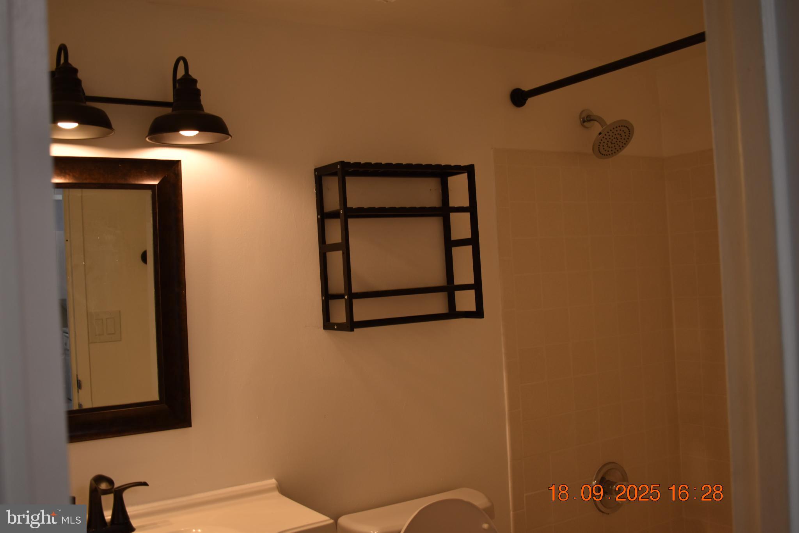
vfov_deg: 36.9
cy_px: 266
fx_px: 799
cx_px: 400
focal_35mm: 36
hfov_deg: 53.1
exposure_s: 1/40
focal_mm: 24
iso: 140
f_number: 4
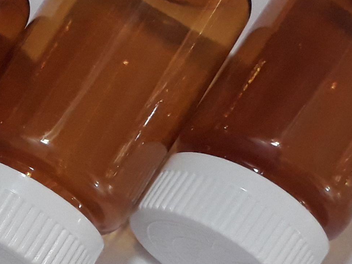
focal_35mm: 115
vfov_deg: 12.7
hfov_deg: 15.8
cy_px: 262
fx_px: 1170
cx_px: -170
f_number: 1.9
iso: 200
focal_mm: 3.6
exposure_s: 1/33
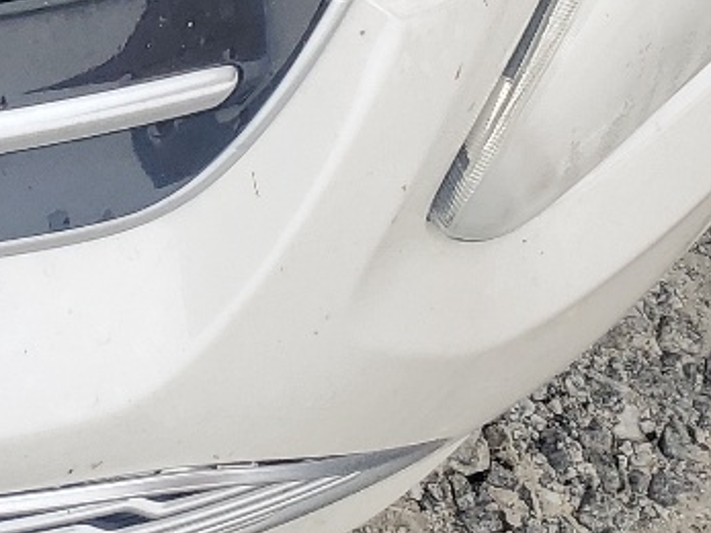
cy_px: -512
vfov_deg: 11.2
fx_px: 2464
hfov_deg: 14.1
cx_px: -664
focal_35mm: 120
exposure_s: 1/208
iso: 50
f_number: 1.5
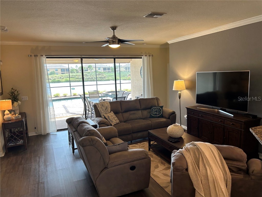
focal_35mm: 26
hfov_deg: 67.3
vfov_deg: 53.1
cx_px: 131
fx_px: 197
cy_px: 98
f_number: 1.5
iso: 80
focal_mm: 5.7
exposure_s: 1/120
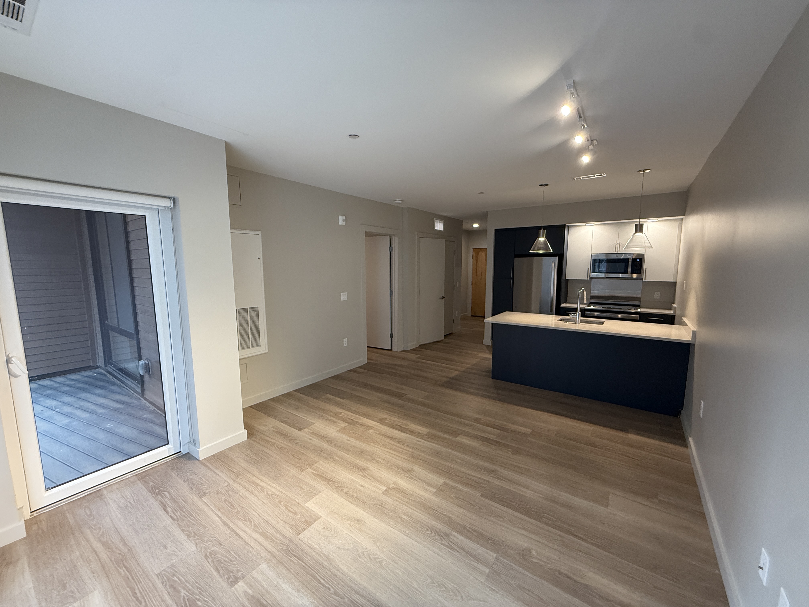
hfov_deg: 102.1
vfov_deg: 85.7
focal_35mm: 14
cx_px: 404
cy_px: 304
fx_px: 327
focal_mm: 2.22
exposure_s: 1/60
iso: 400
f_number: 2.2
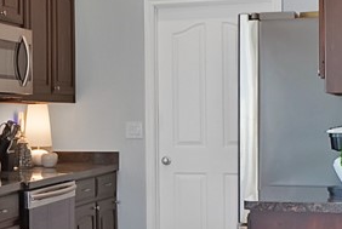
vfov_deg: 16.1
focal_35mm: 85
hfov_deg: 23.3
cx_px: 44
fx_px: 809
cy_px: 124
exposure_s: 1/6
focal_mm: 12
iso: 640
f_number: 9
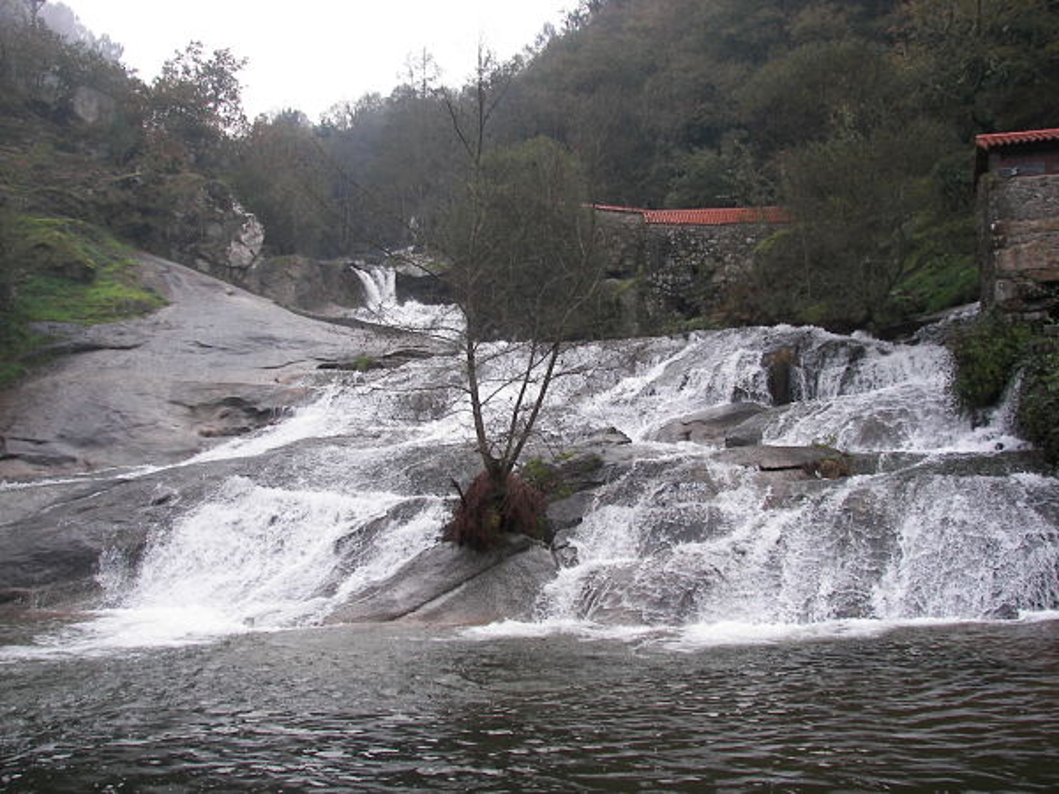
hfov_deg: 51.4
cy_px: 397
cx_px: 530
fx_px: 1101
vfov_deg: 39.7
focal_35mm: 36
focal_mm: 6
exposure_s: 1/100
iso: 50
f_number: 2.8
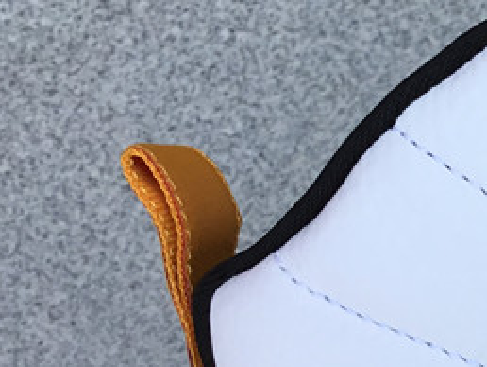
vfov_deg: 13.7
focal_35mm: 108
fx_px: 1521
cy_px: 215
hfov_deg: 16.9
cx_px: 676
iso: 25
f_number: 2.4
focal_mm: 3.3
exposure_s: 1/529
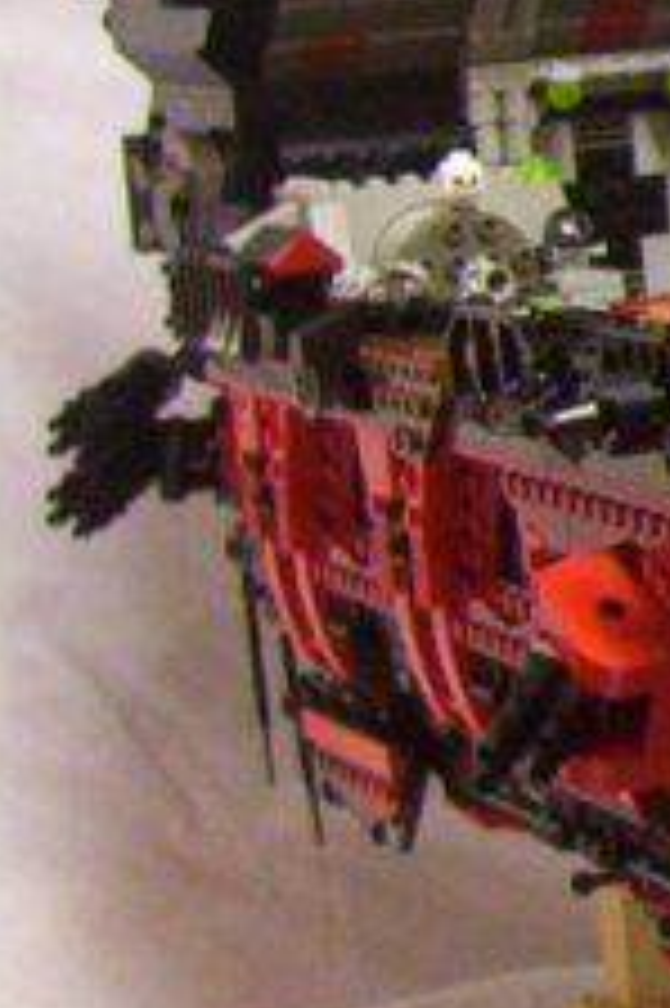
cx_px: 1769
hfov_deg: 7.8
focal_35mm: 159
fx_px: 4445
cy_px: 392
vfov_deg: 12.9
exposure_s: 1/27.3
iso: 200
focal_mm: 5.77
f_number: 2.73
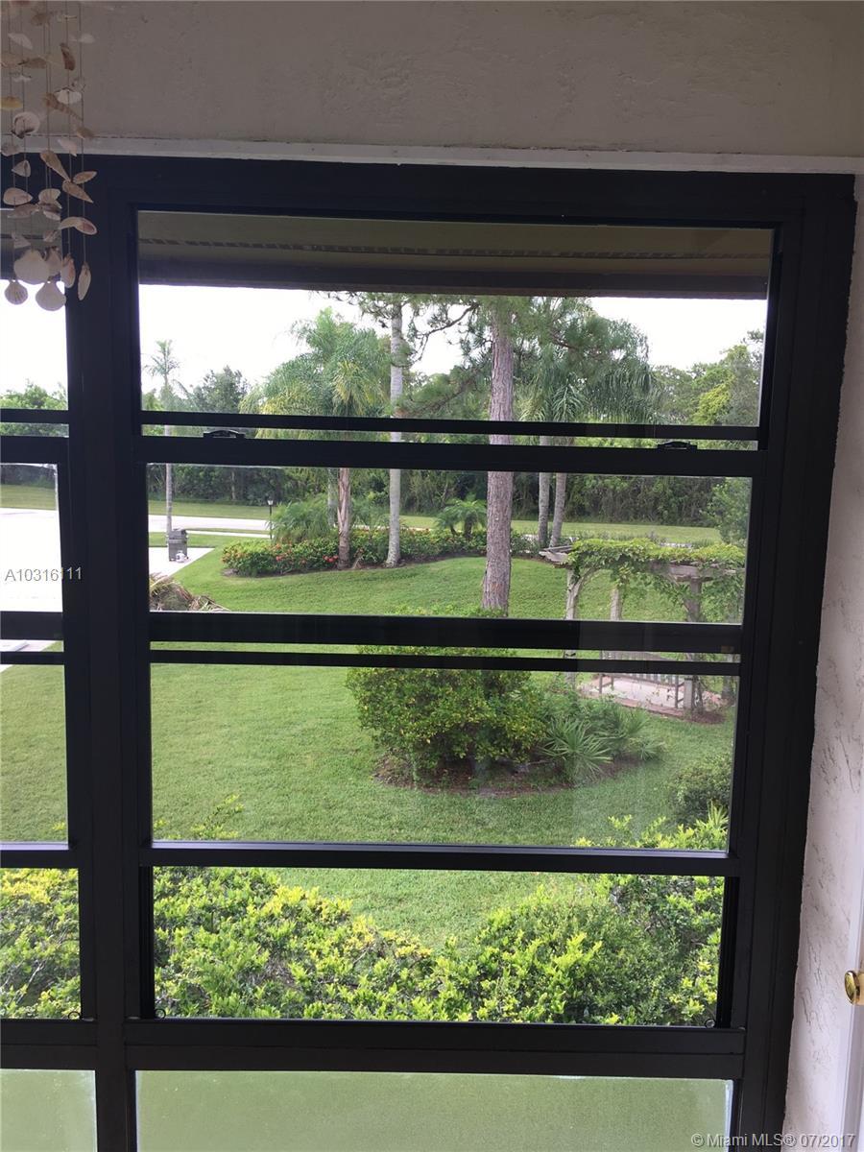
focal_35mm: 29
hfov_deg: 48.2
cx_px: 432
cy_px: 576
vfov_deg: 61.7
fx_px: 965
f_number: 2.2
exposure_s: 1/123
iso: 25
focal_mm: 4.15
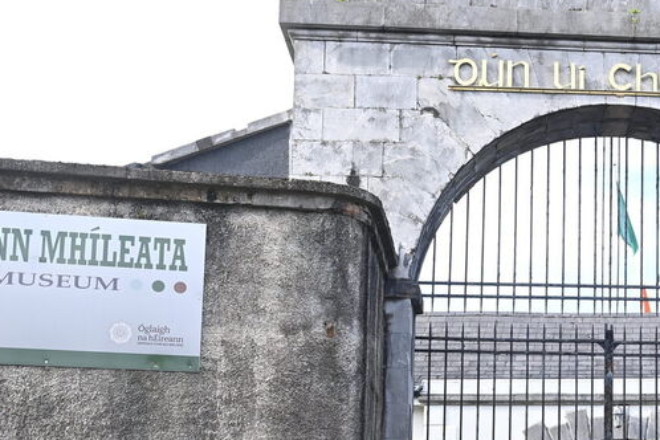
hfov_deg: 24.0
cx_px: 614
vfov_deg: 16.5
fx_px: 1503
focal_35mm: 82
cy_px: 341
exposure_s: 1/320
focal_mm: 34
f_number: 7.1
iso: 500
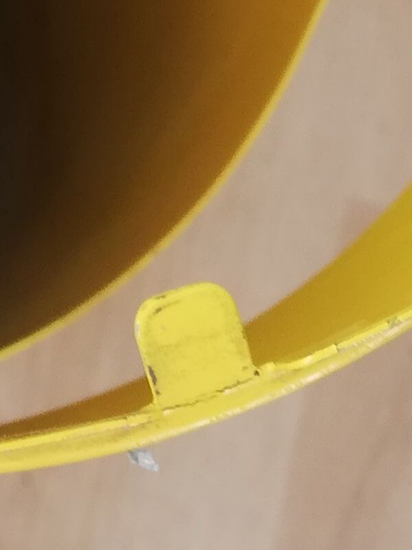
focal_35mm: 150
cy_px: -376
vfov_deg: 12.3
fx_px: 2381
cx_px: -188
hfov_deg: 9.6
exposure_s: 1/50
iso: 64
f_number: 2.2
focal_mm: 3.81
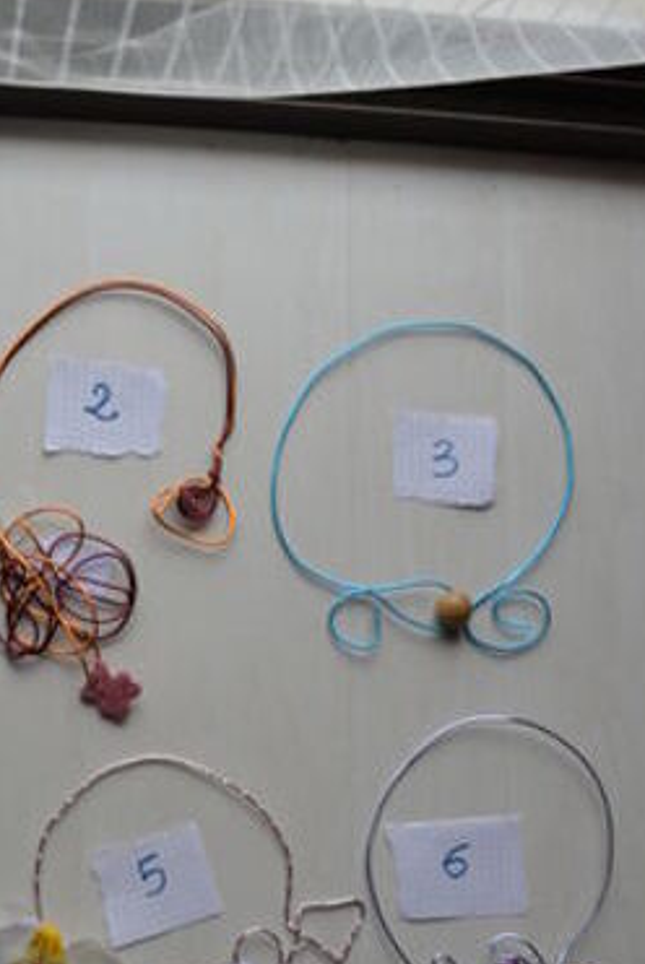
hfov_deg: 21.0
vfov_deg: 30.0
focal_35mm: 64
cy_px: 870
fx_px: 1717
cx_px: 101
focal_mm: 22
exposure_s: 1/125
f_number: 5.6
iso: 250
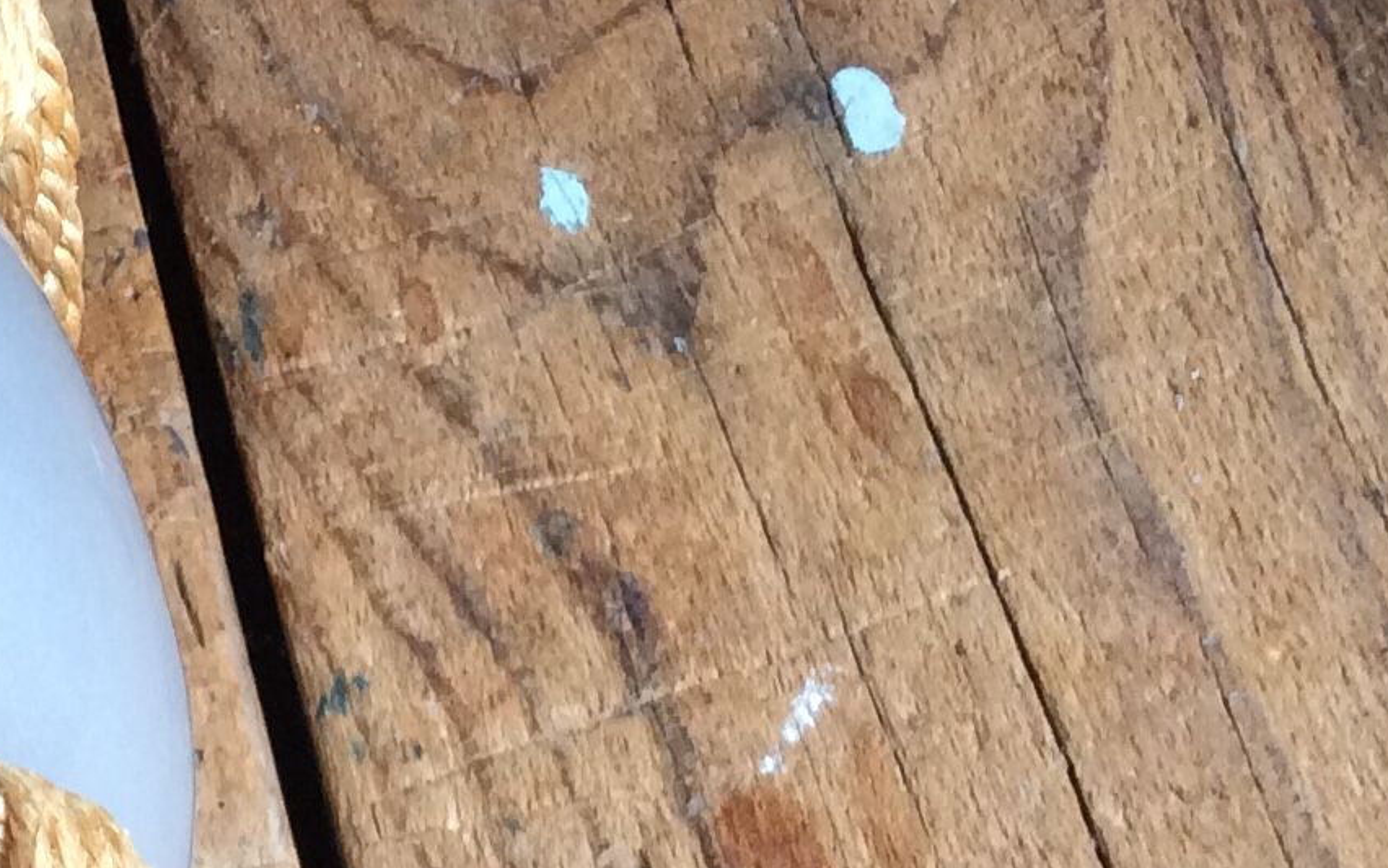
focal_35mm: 103
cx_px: -23
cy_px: 389
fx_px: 3897
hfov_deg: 19.6
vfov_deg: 12.7
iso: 100
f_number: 2.4
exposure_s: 1/25
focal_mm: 3.3
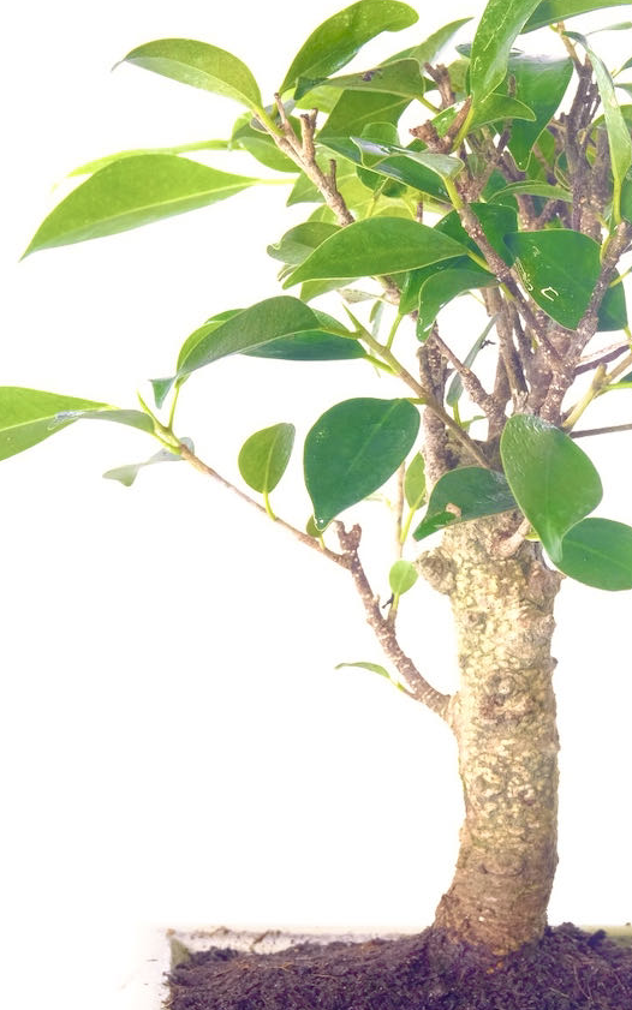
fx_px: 5812
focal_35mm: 211
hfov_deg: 6.2
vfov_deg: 9.9
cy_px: 580
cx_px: 461
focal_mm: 90.4
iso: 1600
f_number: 11
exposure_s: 1/13
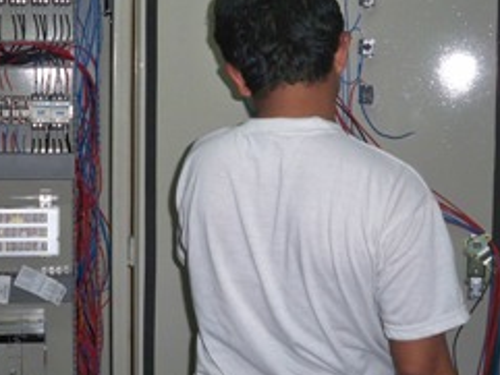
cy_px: 141
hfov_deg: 29.4
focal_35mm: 65
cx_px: 137
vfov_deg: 22.6
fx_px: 939
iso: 200
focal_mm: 6.3
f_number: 3.1
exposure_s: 1/60
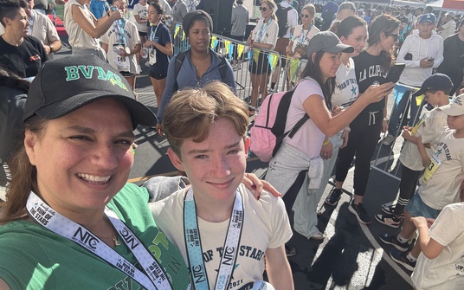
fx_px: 316
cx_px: 232
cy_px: 172
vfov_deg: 49.0
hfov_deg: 72.5
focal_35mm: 25
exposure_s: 1/794
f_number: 1.9
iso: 25
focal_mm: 2.69
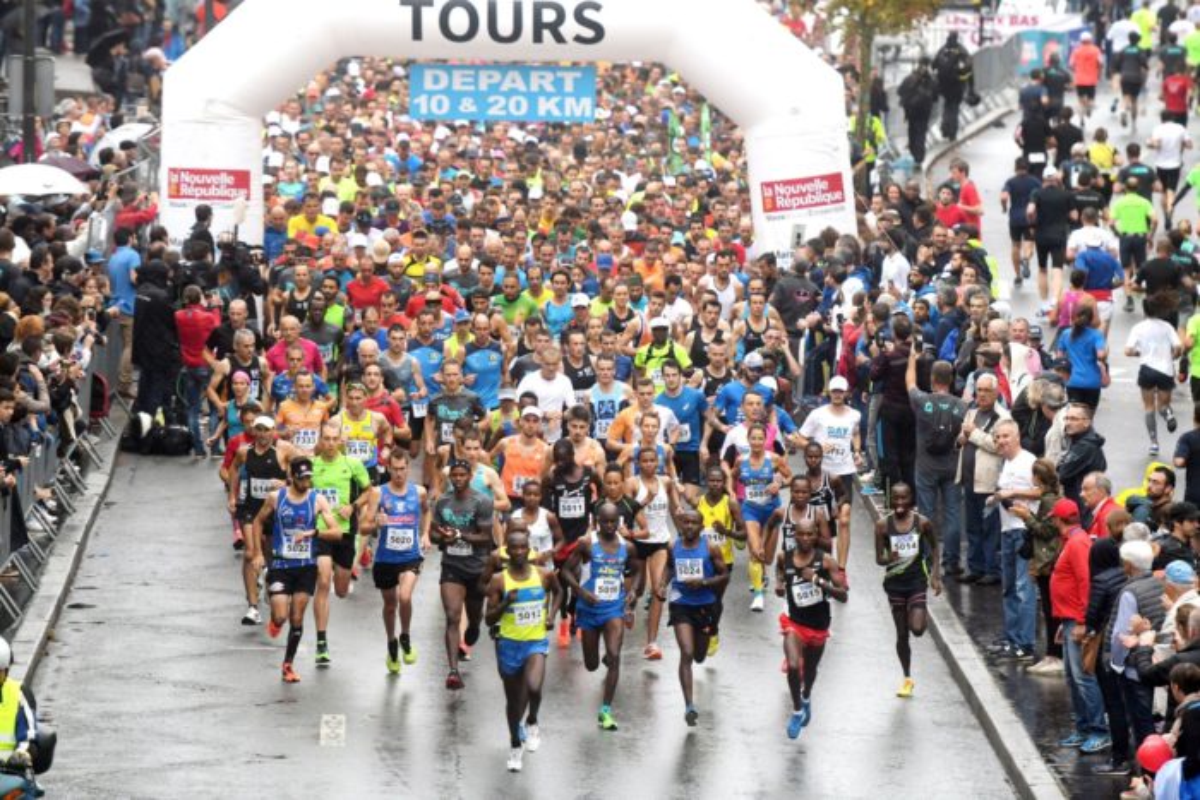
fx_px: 8751
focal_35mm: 262
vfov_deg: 5.2
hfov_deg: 7.8
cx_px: 600
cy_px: 400
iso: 1000
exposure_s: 1/800
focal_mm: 175
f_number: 2.8
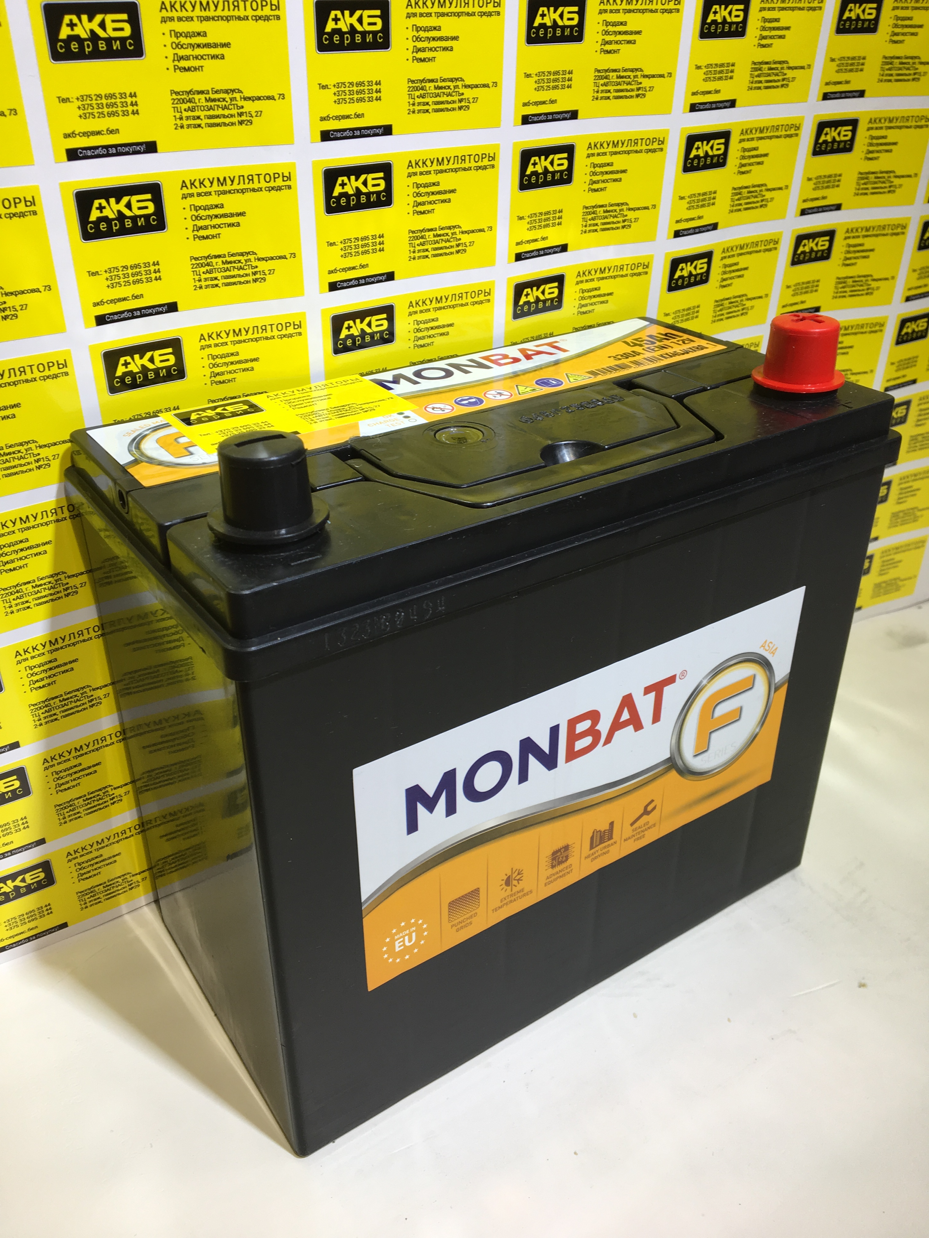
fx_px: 1038
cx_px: 464
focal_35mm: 29
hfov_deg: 48.2
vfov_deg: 61.7
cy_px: 619
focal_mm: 4.15
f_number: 2.2
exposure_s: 1/50
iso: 25
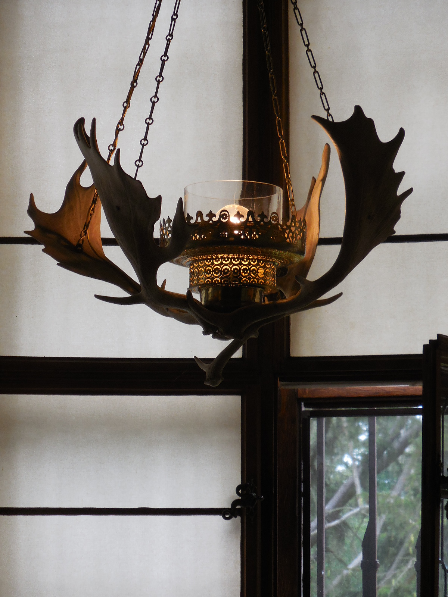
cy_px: 298
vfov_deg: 11.6
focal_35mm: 171
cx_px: 224
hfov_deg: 8.7
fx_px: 2951
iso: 250
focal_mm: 30.7
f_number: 5.5
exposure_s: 1/60
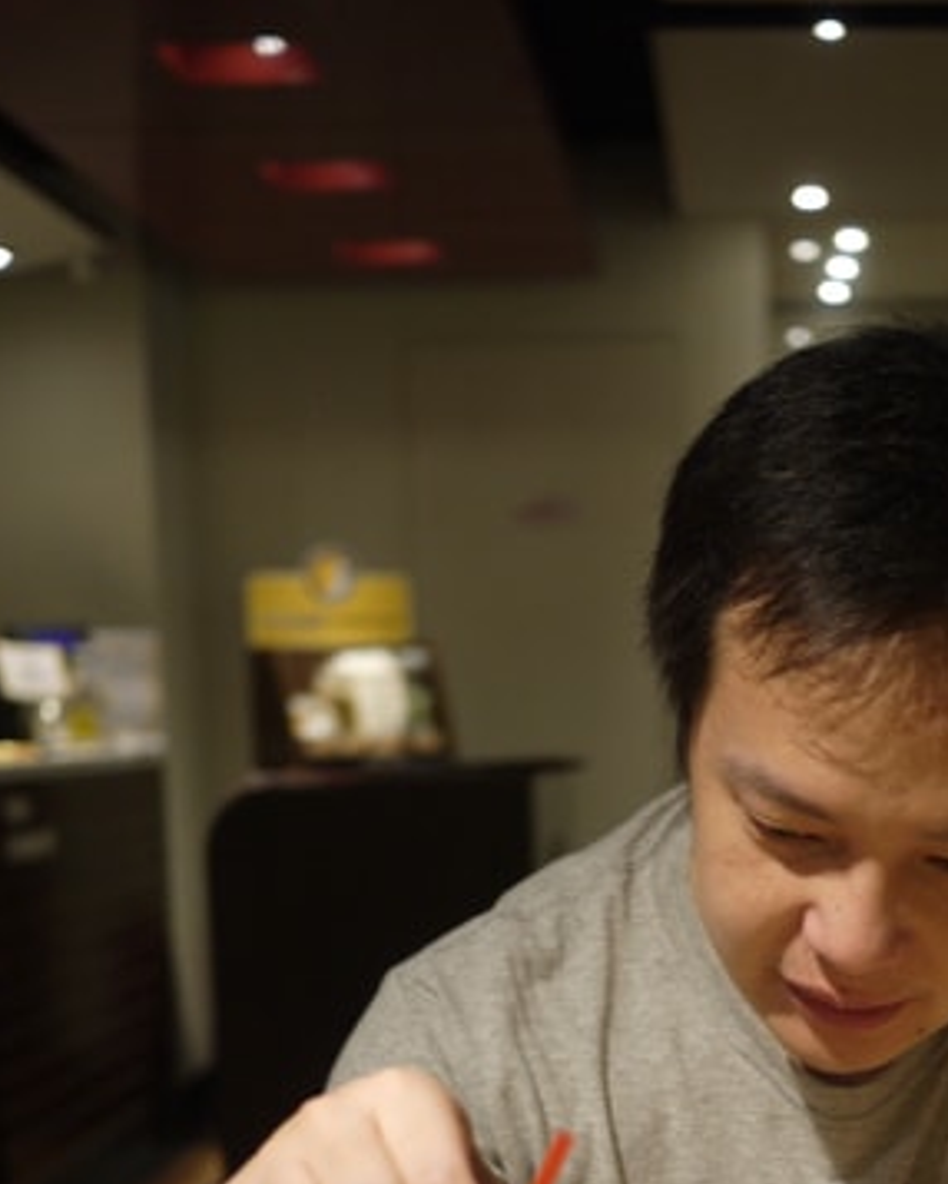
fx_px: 2453
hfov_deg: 21.7
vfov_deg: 26.3
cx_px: 703
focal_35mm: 70
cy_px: 1055
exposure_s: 1/60
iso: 160
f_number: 1.7
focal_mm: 20
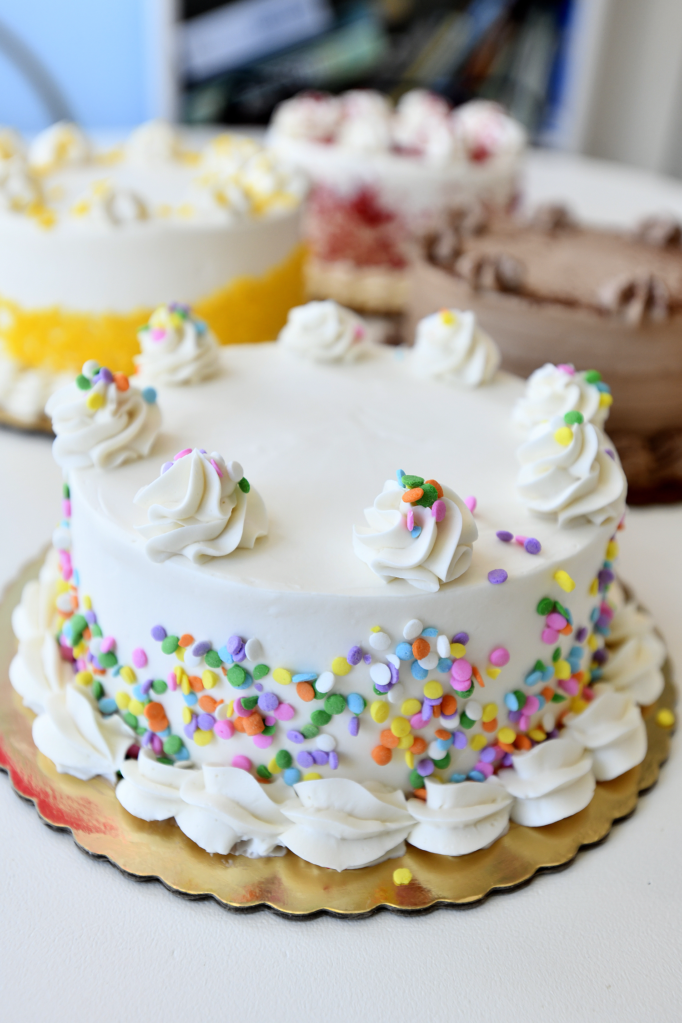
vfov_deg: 54.4
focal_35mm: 35
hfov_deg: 37.9
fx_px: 995
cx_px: 341
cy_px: 512
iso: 640
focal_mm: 35
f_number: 5.6
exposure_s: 1/125
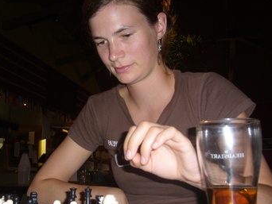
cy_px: 109
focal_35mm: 45
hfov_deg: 41.8
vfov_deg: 32.2
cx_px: 108
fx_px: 354
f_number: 2.8
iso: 100
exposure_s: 1/30
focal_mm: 5.8
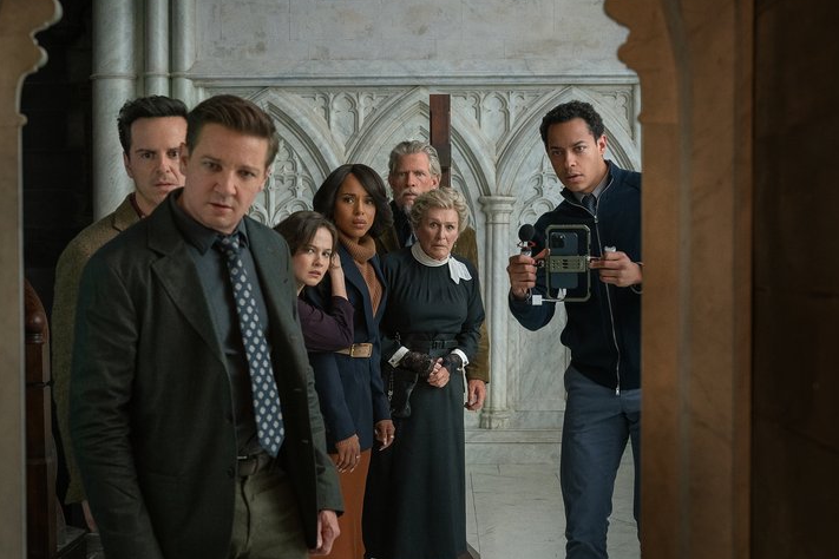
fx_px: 1328
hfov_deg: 35.0
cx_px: 435
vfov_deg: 23.8
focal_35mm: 57
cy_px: 303
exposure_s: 1/60
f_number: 4.5
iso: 3200
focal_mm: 50
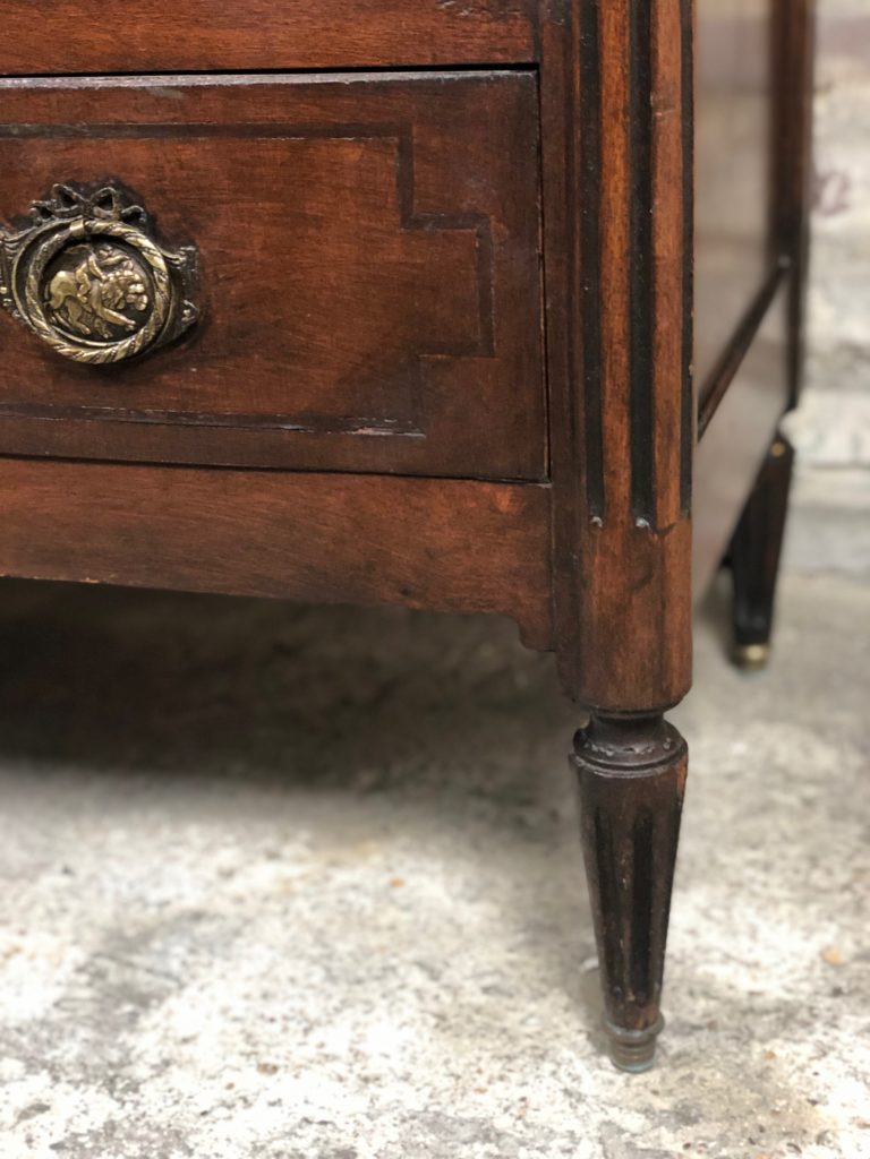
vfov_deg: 36.8
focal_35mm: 52
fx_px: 1743
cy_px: 580
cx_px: 435
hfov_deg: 28.0
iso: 160
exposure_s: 1/17
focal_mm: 6
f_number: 2.4
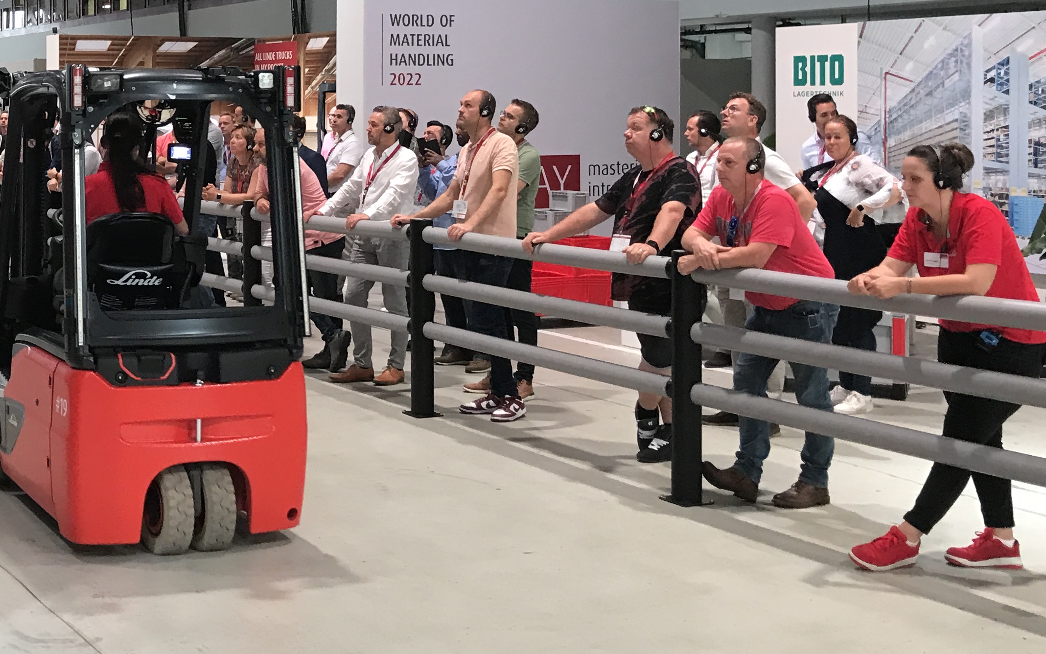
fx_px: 1597
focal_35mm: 56
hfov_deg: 34.5
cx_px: 128
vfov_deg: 22.8
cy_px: 128
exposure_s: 1/27
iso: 40
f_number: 1.8
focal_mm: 3.99
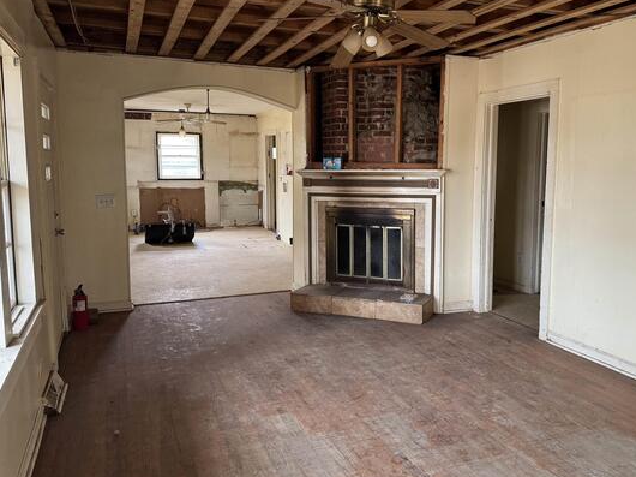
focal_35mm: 29
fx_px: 533
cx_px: 364
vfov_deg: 48.1
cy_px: 219
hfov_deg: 61.4
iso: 250
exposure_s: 1/60
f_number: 1.78
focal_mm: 6.76
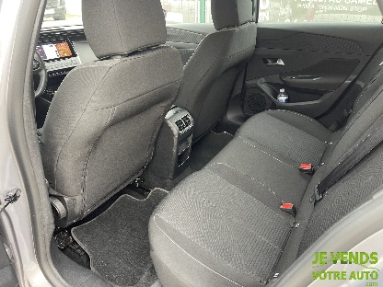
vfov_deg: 54.9
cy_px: 144
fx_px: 277
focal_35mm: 25
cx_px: 192
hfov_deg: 69.4
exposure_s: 1/60
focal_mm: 5.1
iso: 160
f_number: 1.6
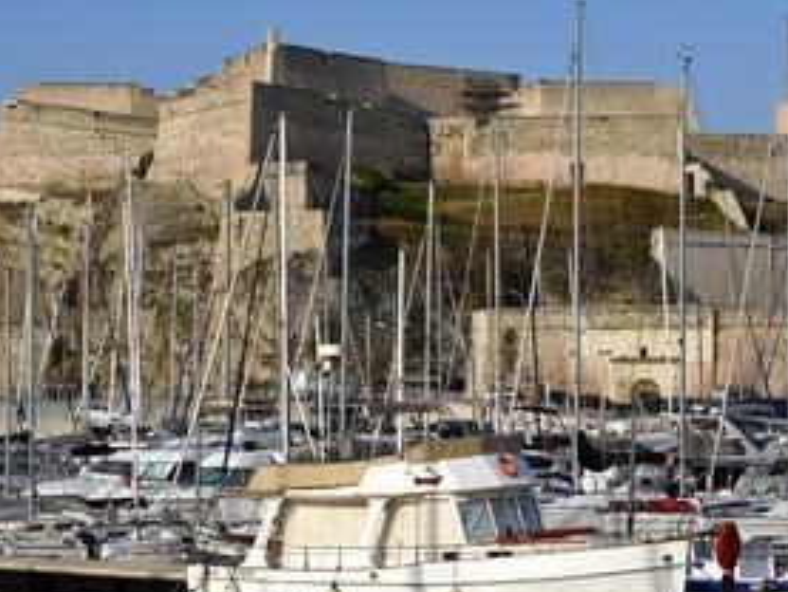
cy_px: 327
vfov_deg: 14.5
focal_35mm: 102
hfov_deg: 19.3
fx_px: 2323
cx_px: 410
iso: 200
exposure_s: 1/320
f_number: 13
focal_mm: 70
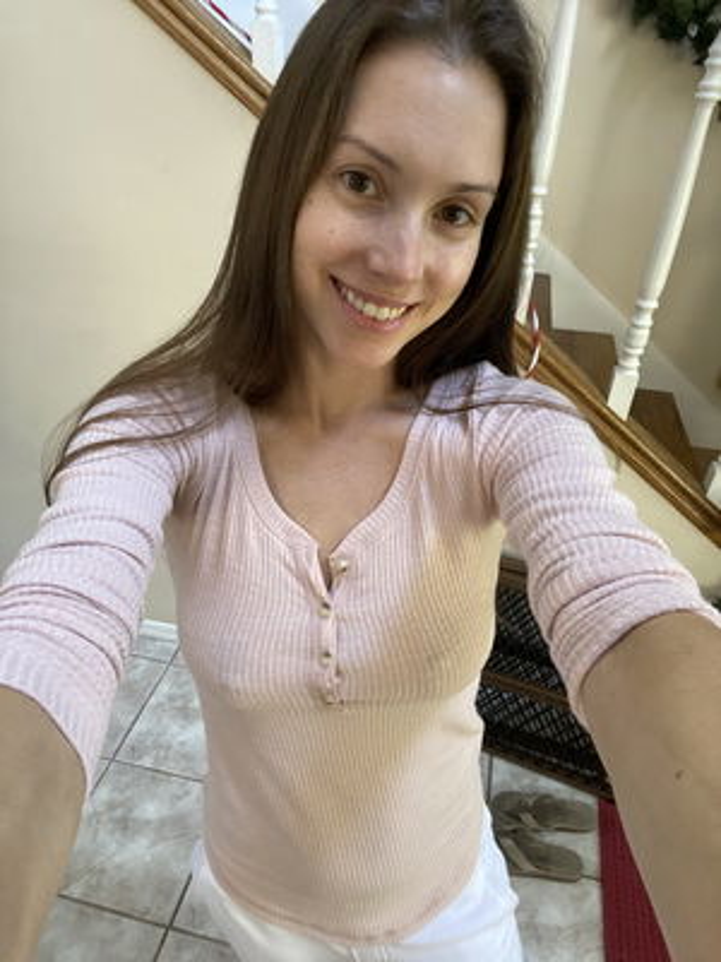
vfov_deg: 73.9
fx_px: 639
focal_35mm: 23
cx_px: 360
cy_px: 481
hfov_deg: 58.9
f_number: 2.2
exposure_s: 1/30
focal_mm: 2.71
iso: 500
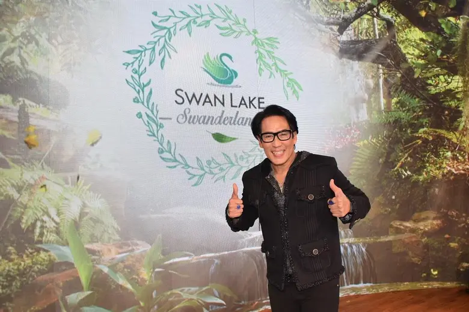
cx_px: 234
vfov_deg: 47.9
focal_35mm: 27
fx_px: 352
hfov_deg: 67.4
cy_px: 156
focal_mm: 18
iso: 500
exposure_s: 1/80
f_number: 8
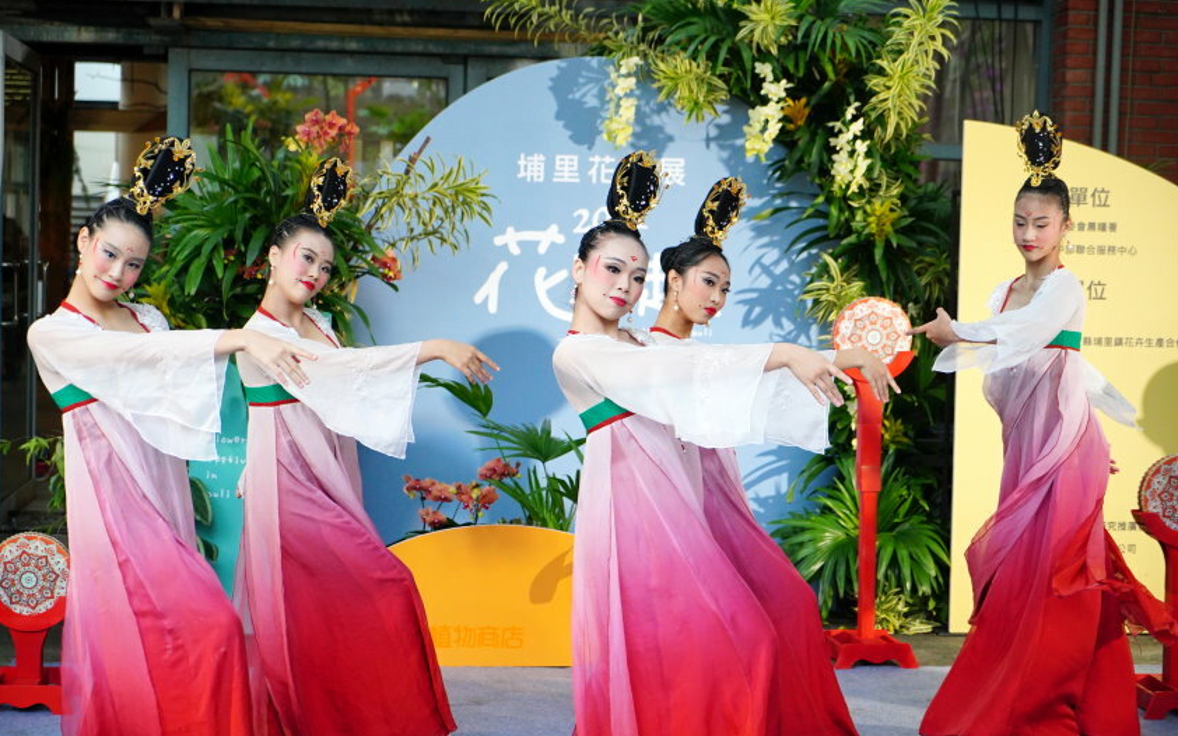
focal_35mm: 72
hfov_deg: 28.6
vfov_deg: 18.1
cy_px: 392
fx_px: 2311
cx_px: 590
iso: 3200
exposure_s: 1/1250
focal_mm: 70
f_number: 4
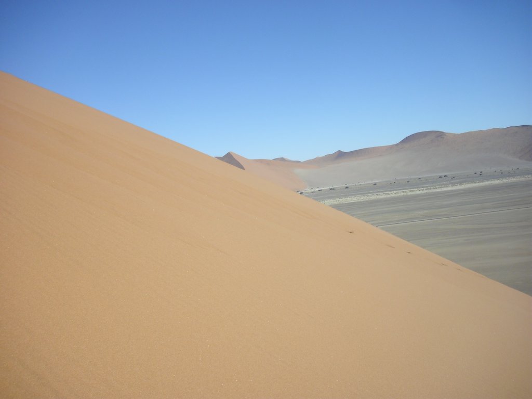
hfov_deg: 49.0
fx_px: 584
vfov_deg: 37.7
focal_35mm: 38
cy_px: 200
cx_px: 266
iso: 100
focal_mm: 6.2
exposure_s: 1/250
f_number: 8
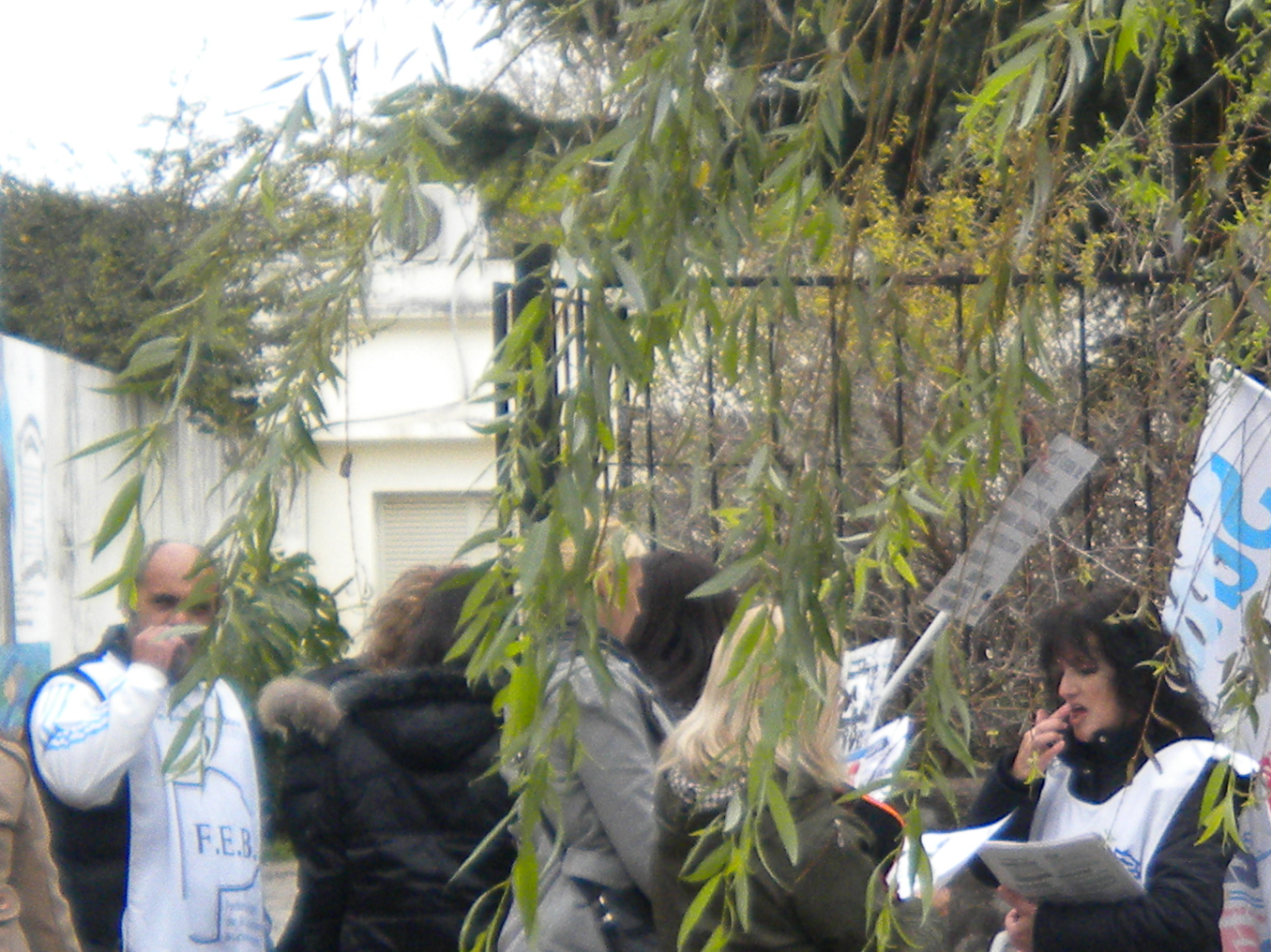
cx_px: 1623
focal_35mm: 140
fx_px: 5140
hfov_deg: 13.6
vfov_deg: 10.5
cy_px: 856
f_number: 3.9
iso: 162
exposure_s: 1/498
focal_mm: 9.3
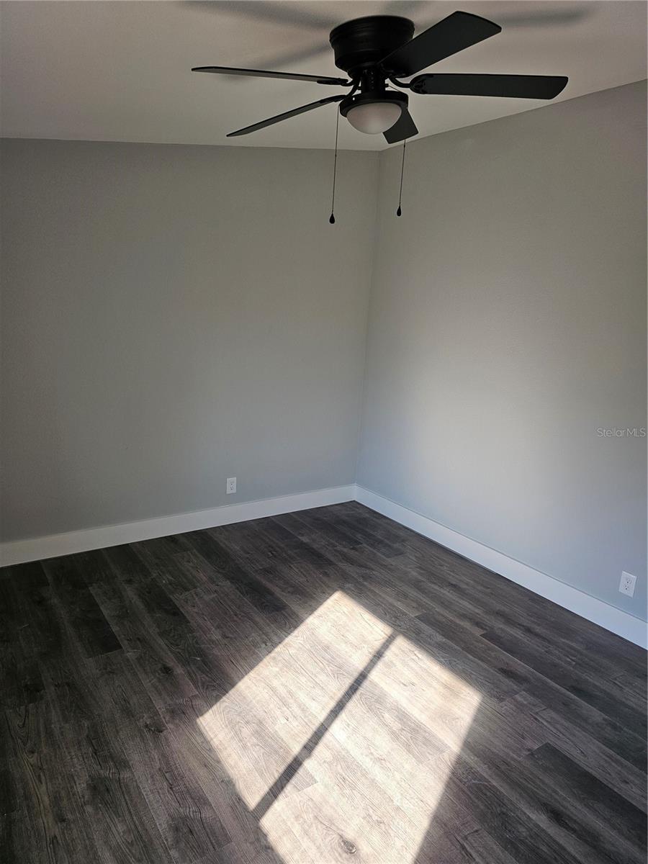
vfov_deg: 73.9
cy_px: 432
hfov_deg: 58.9
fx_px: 574
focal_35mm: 23
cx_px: 324
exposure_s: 1/359
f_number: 1.7
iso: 64
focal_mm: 6.3
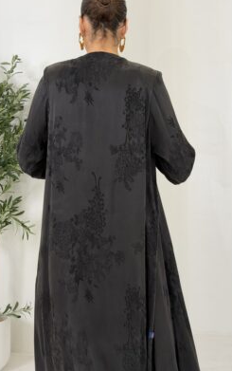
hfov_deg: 24.9
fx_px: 525
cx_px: 100
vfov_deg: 38.8
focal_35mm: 52
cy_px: 182
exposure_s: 1/343
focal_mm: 6.76
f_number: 1.78
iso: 64
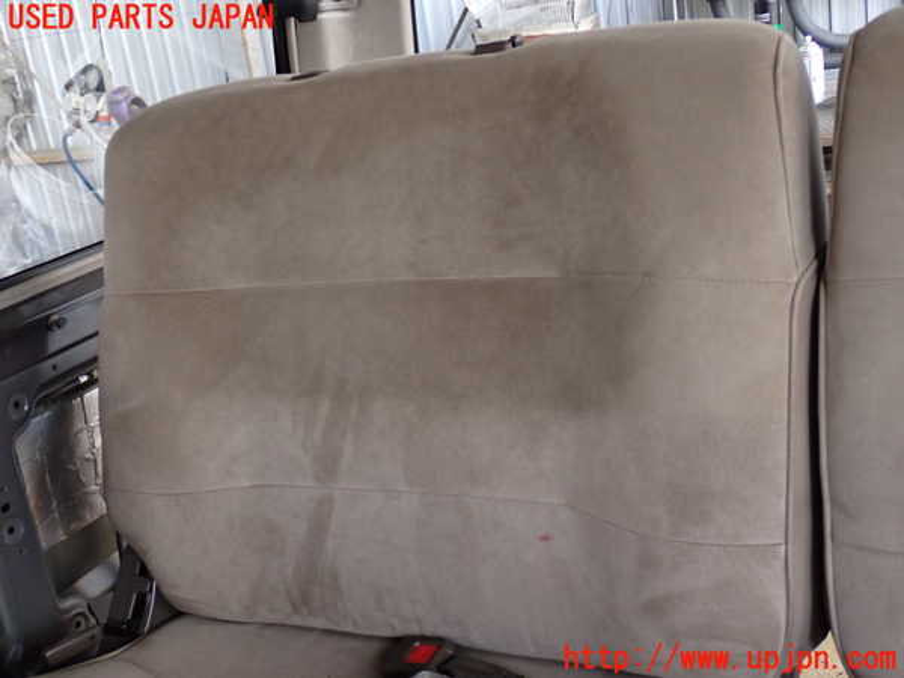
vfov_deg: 32.9
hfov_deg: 42.9
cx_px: 452
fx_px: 1149
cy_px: 339
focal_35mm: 44
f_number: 2.9
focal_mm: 7.84
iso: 400
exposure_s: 1/40
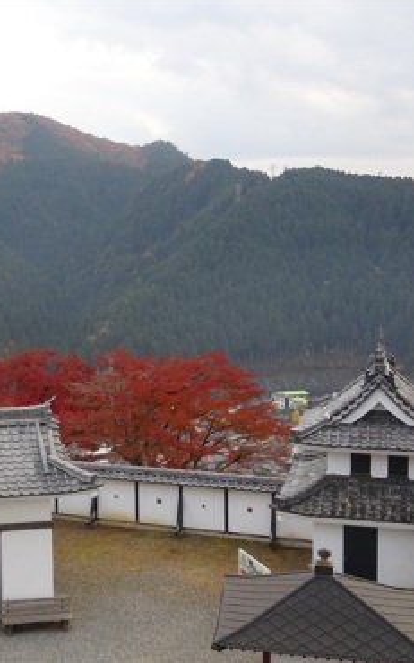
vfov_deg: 38.2
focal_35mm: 53
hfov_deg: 23.1
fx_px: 958
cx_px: -29
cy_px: 331
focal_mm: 6.37
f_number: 4
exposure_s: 1/80
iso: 80
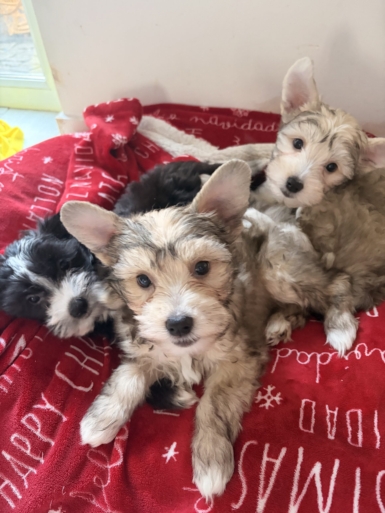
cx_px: 192
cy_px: 256
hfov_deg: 53.1
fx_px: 386
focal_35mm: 26
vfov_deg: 67.3
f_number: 1.6
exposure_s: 1/48
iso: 500
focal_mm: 5.96
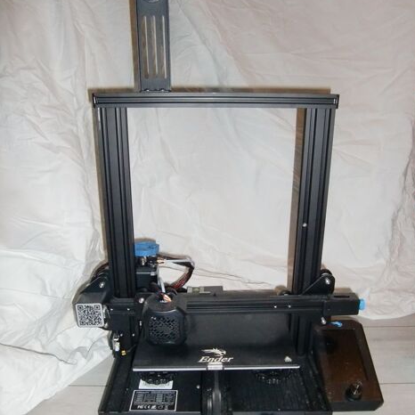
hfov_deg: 48.4
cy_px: 245
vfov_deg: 48.2
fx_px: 461
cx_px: 213
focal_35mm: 34
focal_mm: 4.9
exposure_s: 1/60
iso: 400
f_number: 2.6
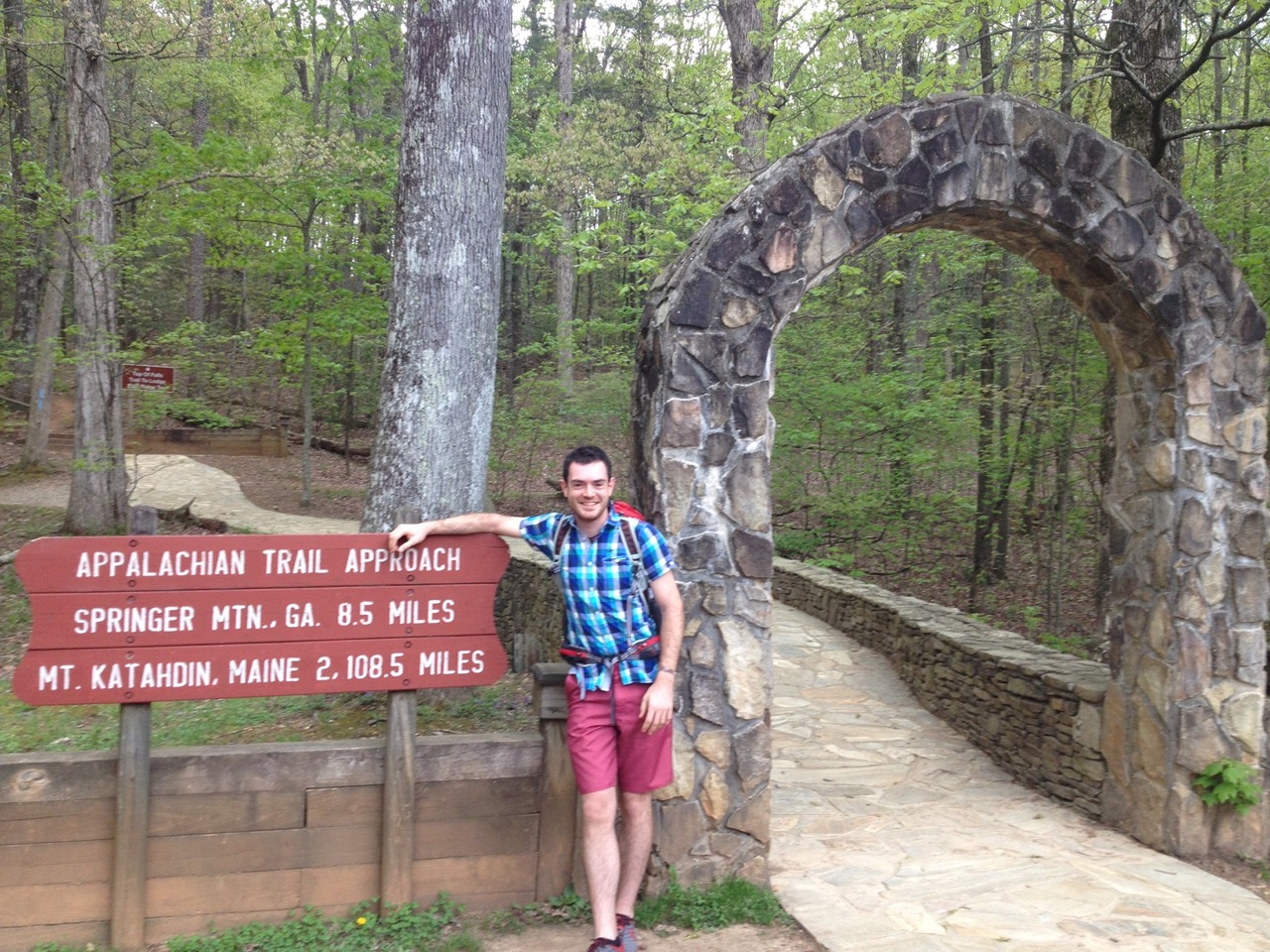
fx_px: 1284
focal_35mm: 35
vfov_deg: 40.7
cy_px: 476
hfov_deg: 52.6
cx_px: 635
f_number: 2.4
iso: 64
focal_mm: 4.28
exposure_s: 1/120
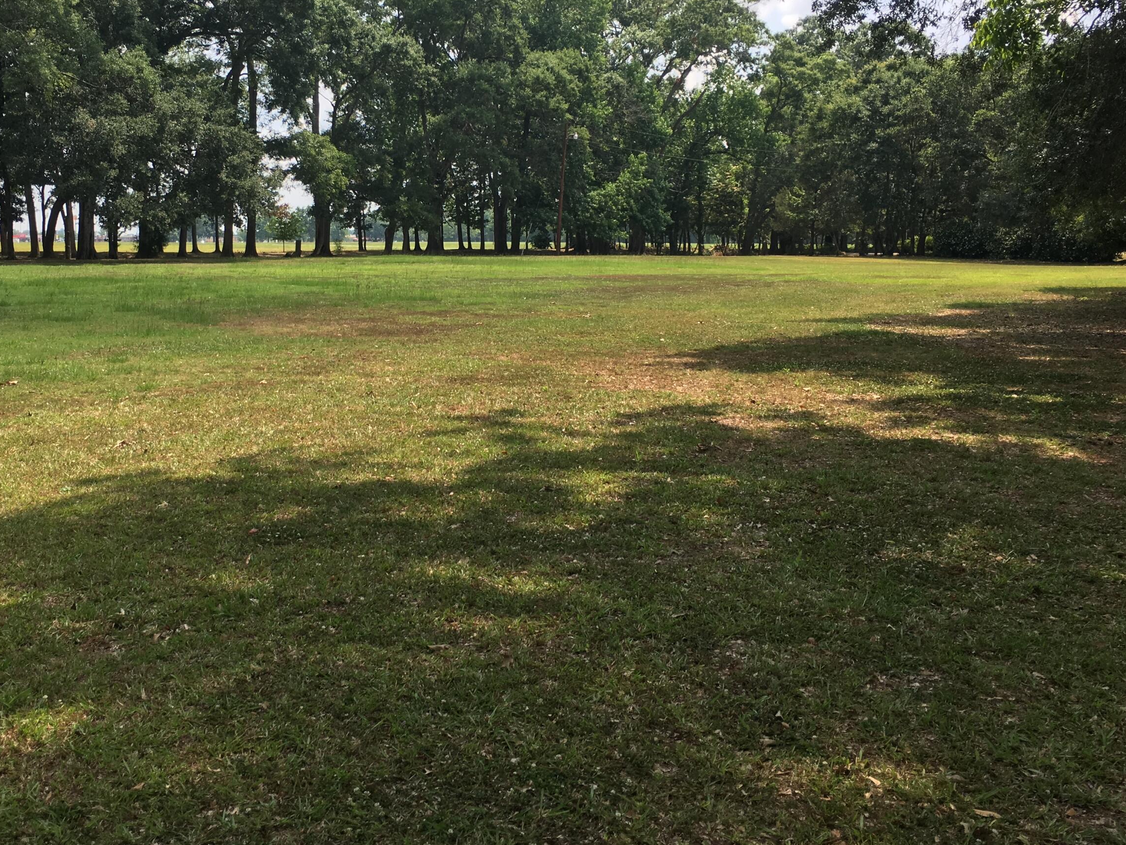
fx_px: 1236
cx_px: 419
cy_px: 339
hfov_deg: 48.5
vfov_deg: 37.6
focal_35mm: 38
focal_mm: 4.15
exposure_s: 1/739
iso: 25
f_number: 2.2
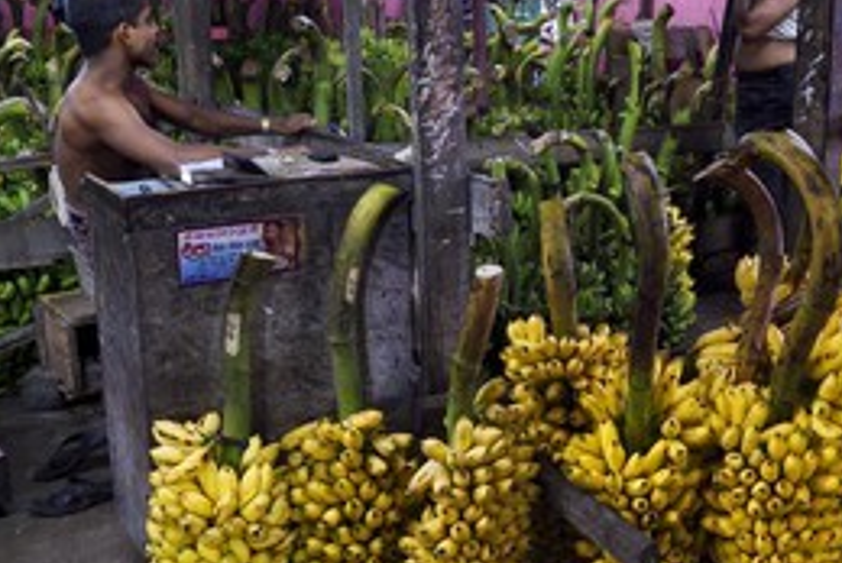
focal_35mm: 50
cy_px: 214
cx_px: 593
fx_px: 1171
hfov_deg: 38.9
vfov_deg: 27.0
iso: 1600
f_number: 5.6
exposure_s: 1/20
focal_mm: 31
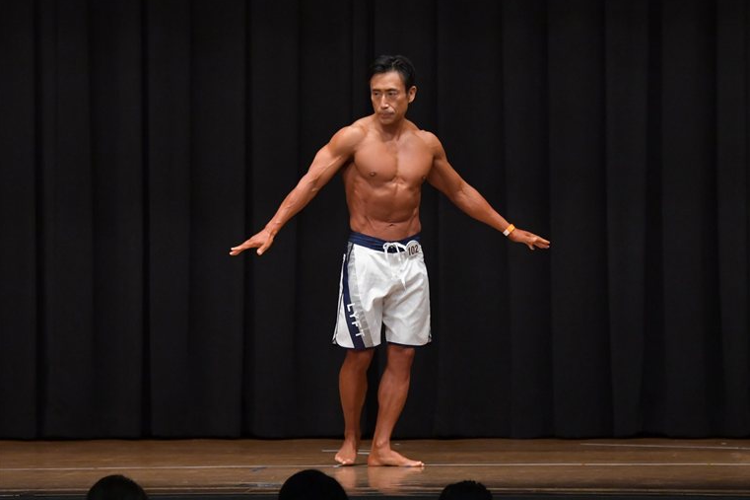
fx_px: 4603
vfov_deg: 6.2
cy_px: 250
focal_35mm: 221
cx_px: 379
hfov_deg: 9.3
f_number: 5.6
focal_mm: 145
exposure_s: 1/400
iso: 5000
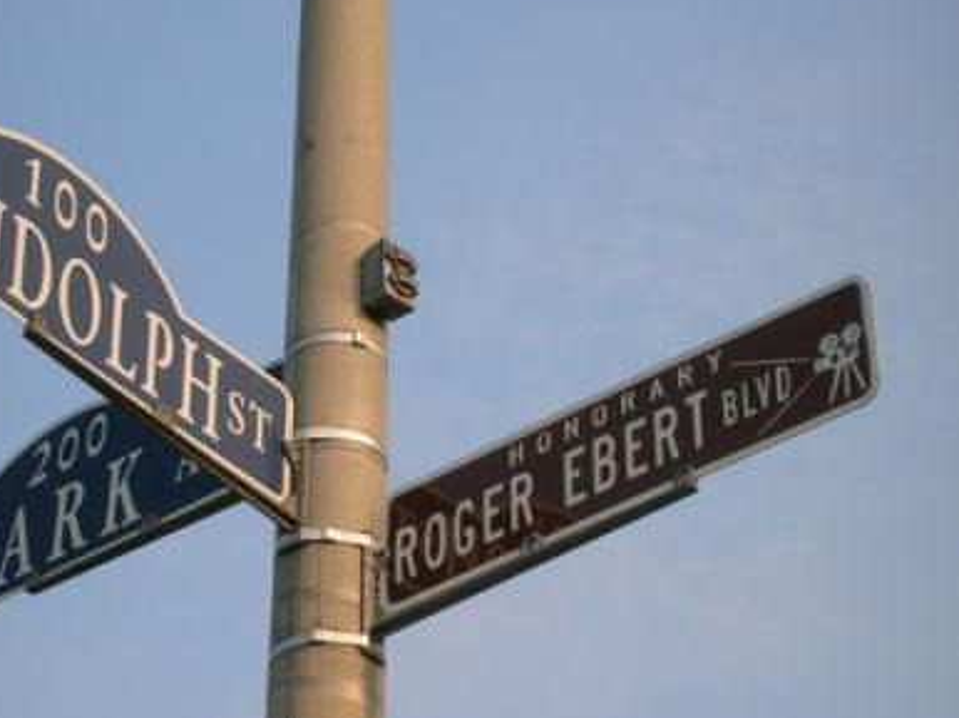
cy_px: 396
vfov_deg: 11.9
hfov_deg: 15.9
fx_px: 3433
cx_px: 386
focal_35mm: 124
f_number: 8.2
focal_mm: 17.1
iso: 50
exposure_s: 1/96
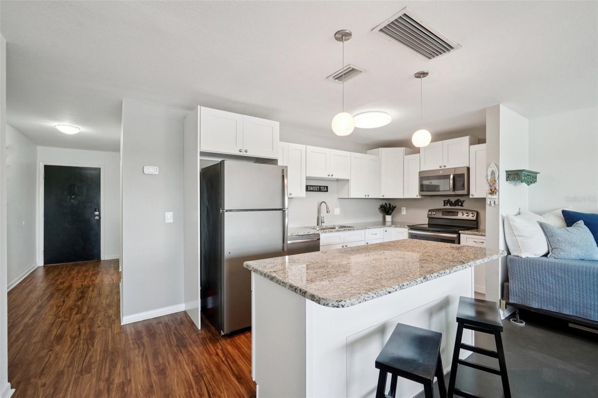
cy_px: 199
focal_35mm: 15
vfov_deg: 77.3
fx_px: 249
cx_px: 299
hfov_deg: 100.4
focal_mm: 10
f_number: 8
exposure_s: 1/30
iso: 640
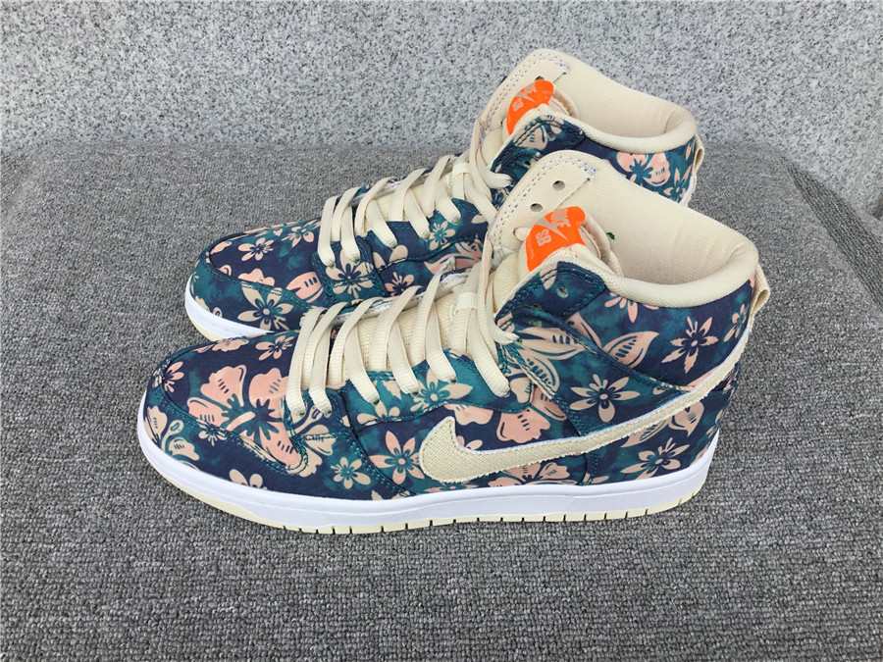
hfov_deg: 58.4
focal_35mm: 31
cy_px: 331
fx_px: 791
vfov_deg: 45.4
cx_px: 442
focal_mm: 3.3
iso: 25
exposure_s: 1/310
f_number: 2.4
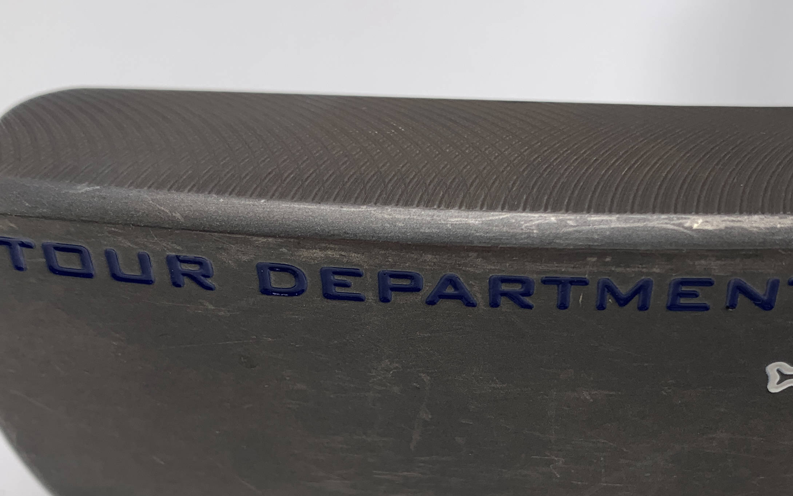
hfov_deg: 39.4
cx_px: 472
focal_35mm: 51
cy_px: 387
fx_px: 1102
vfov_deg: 25.0
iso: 25
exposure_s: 1/154
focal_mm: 4.25
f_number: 1.8
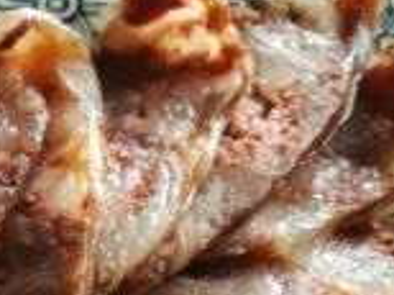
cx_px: -102
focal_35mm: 123
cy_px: 620
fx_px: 1398
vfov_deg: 10.8
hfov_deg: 15.4
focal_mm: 4.5
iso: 125
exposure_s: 1/50
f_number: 2.2
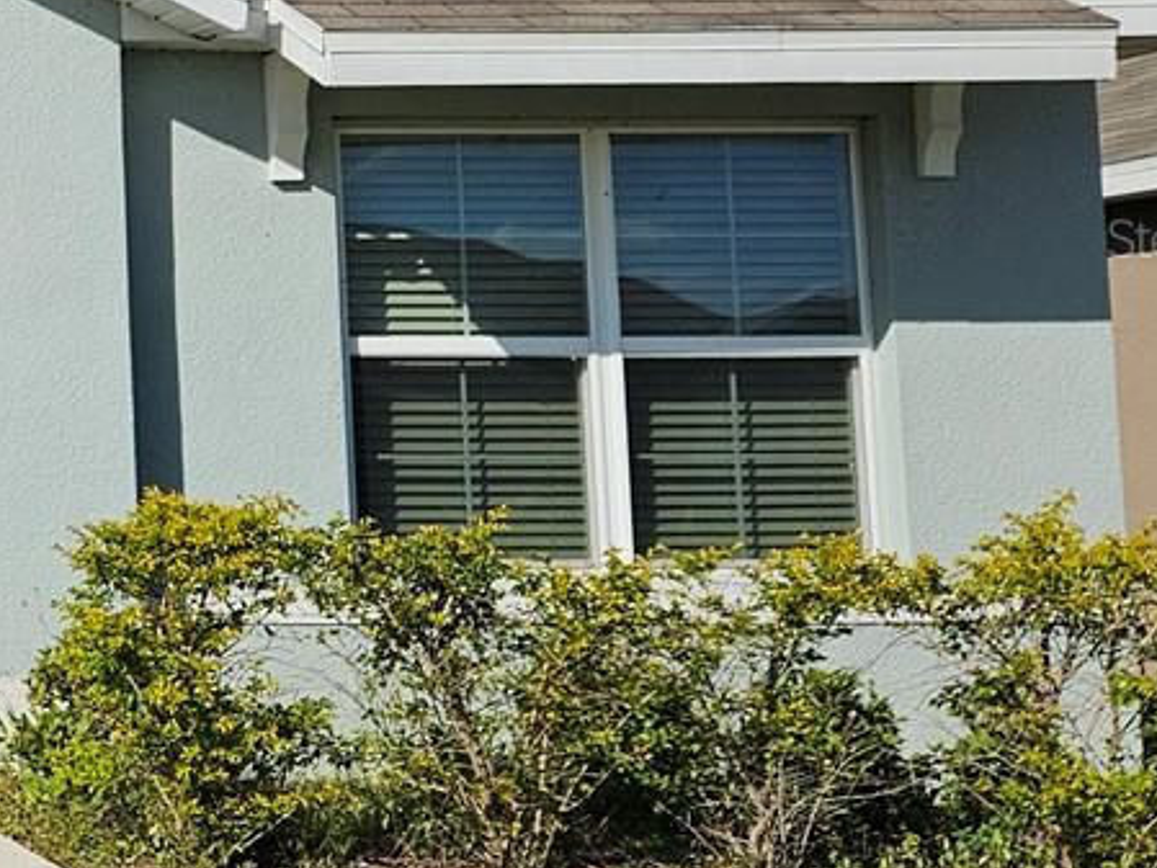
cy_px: 237
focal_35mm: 82
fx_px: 2741
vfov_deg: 17.9
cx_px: -711
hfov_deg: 19.7
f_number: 1.8
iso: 25
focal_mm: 5.4
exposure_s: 1/4554
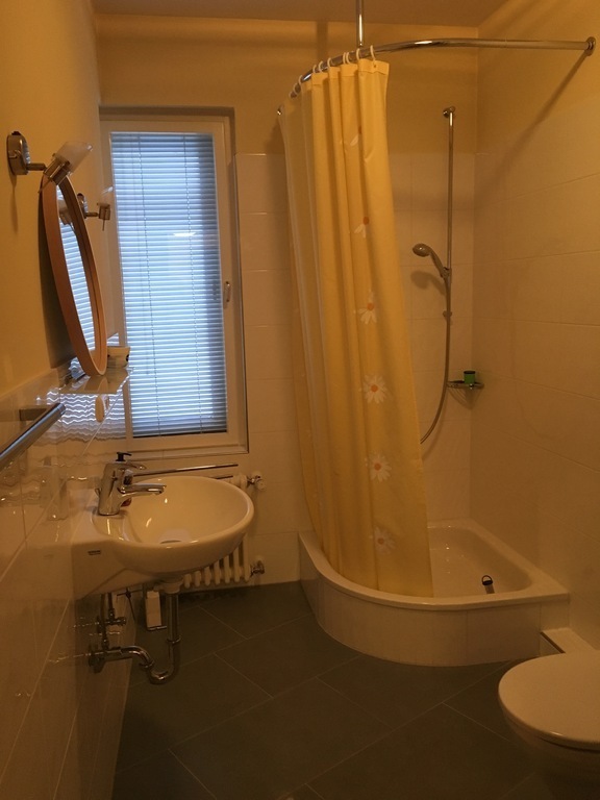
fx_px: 670
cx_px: 300
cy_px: 400
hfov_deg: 48.2
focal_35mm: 29
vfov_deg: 61.7
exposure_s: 1/20
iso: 200
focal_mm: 4.15
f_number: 2.2
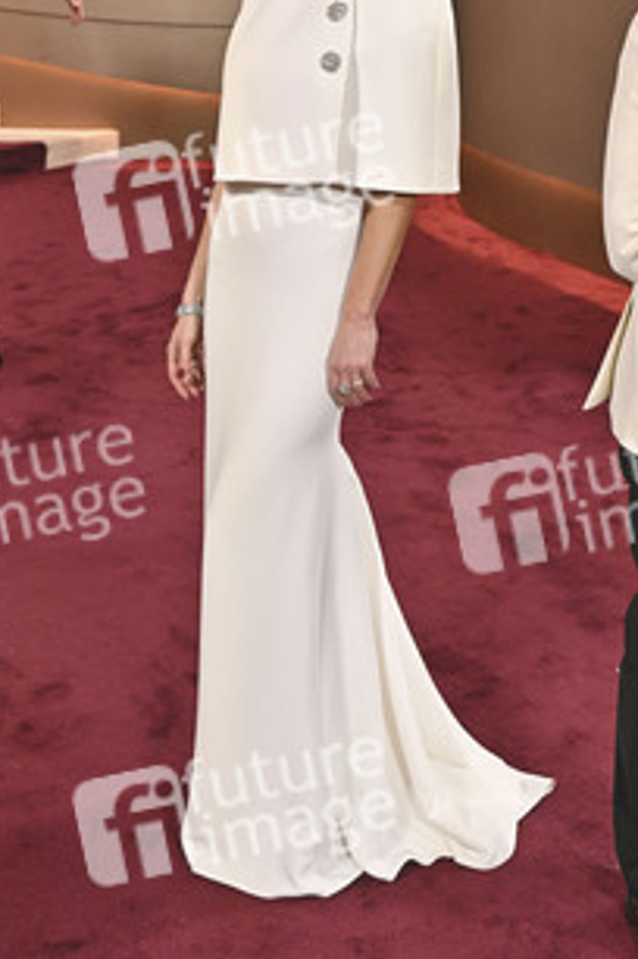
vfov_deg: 35.4
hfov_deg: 24.1
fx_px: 1492
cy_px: 344
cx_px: 325
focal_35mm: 56
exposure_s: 1/320
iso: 2500
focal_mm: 43
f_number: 5.6
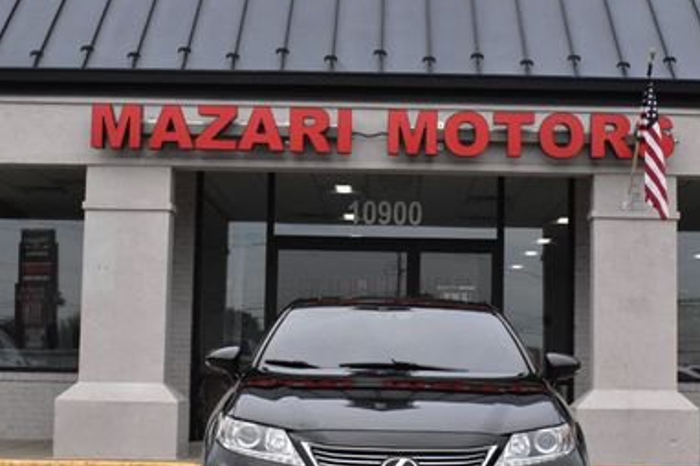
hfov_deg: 31.9
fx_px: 1221
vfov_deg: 21.6
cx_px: 425
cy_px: 284
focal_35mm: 63
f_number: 14
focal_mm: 25
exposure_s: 1/1600
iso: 2500
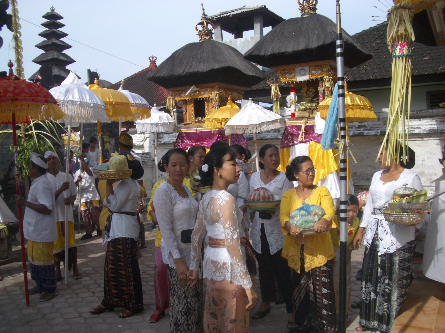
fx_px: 450
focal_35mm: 35
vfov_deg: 40.7
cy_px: 166
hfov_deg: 52.6
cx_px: 222
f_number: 4.3
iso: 50
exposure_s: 1/500
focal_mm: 5.8
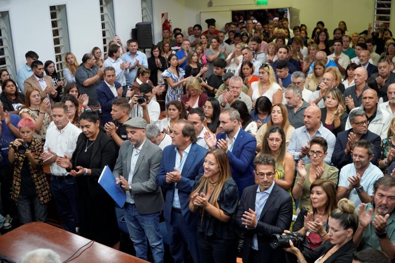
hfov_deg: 41.9
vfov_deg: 28.6
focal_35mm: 47
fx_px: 516
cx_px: 198
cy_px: 132
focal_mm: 47
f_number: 4
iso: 3200
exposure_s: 1/160
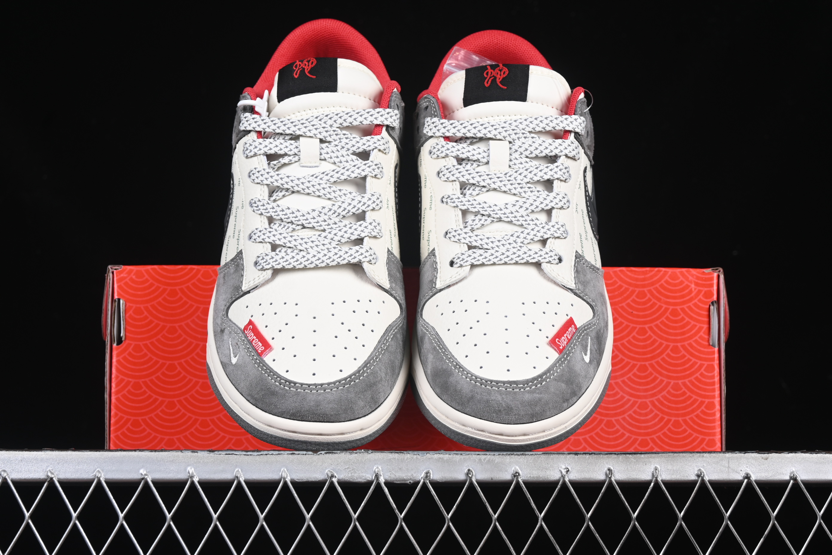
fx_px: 1733
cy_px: 278
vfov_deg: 18.2
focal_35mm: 75
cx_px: 416
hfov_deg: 27.0
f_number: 8
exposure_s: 1/80
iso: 160
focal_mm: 50
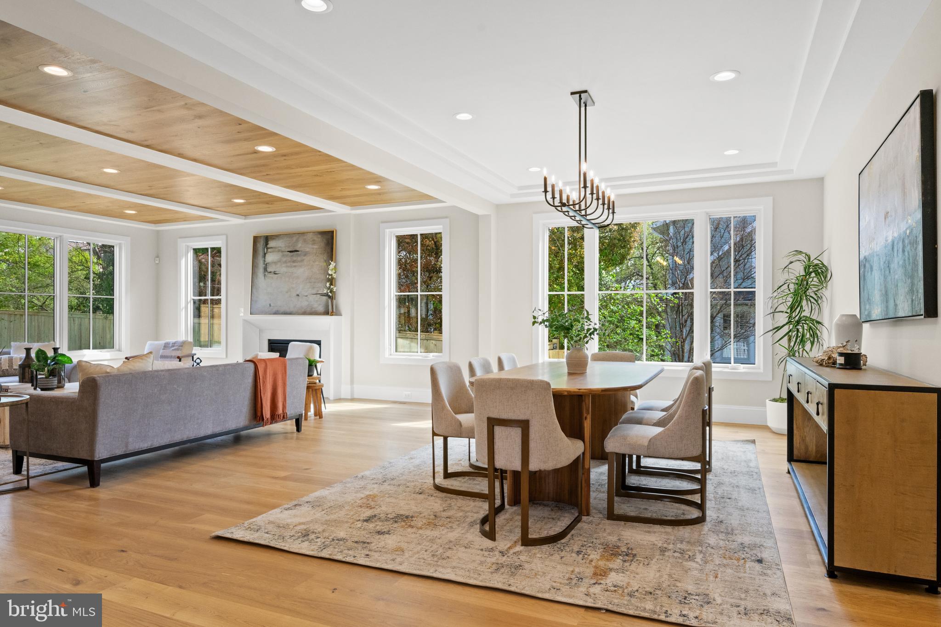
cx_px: 470
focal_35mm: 22
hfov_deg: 78.6
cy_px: 314
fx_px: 575
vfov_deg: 57.2
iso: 800
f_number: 10
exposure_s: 1/13
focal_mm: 22
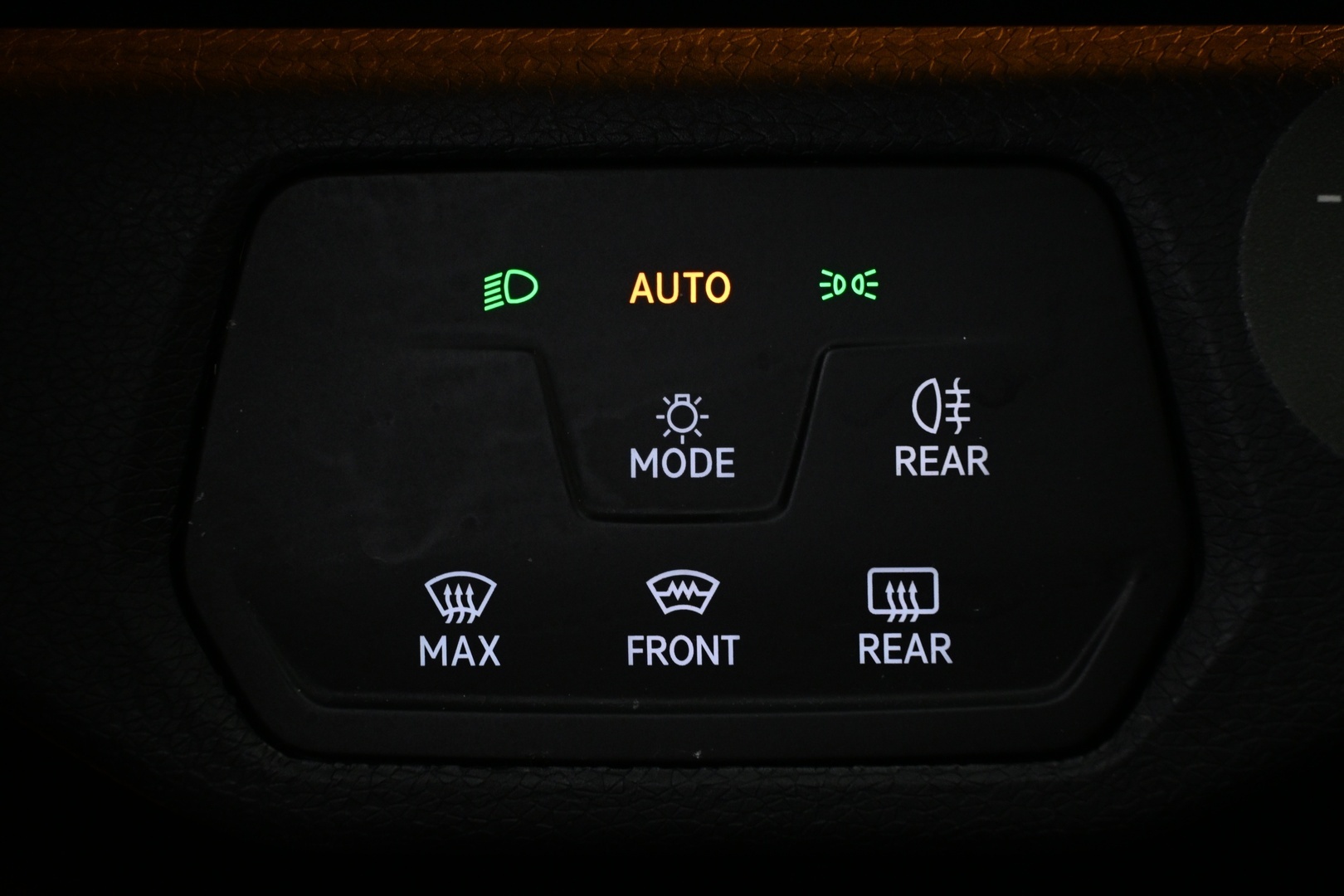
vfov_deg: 20.6
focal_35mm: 66
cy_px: 448
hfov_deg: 30.5
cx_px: 672
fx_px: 2464
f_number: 6
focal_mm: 44
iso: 1600
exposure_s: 1/15
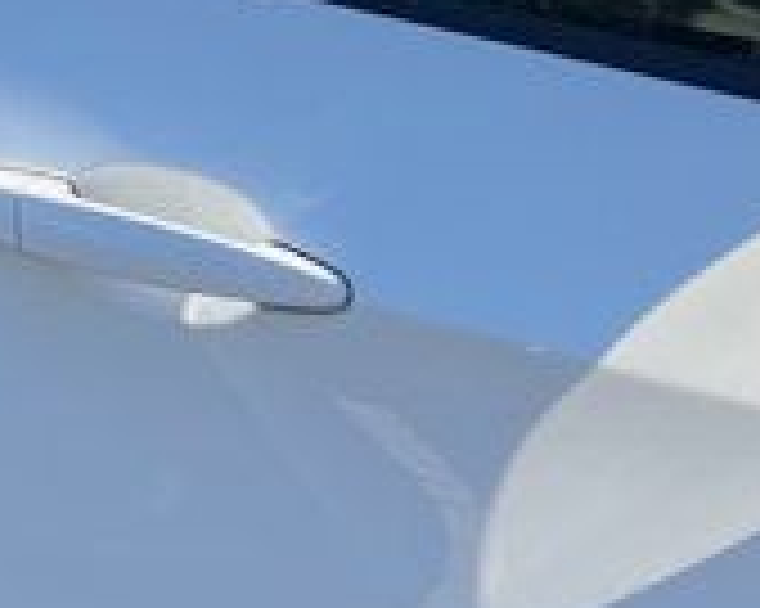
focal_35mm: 154
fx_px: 3462
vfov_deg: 10.0
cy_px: 126
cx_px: 58
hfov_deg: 12.4
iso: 50
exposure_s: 1/1412
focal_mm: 5.7
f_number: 1.5
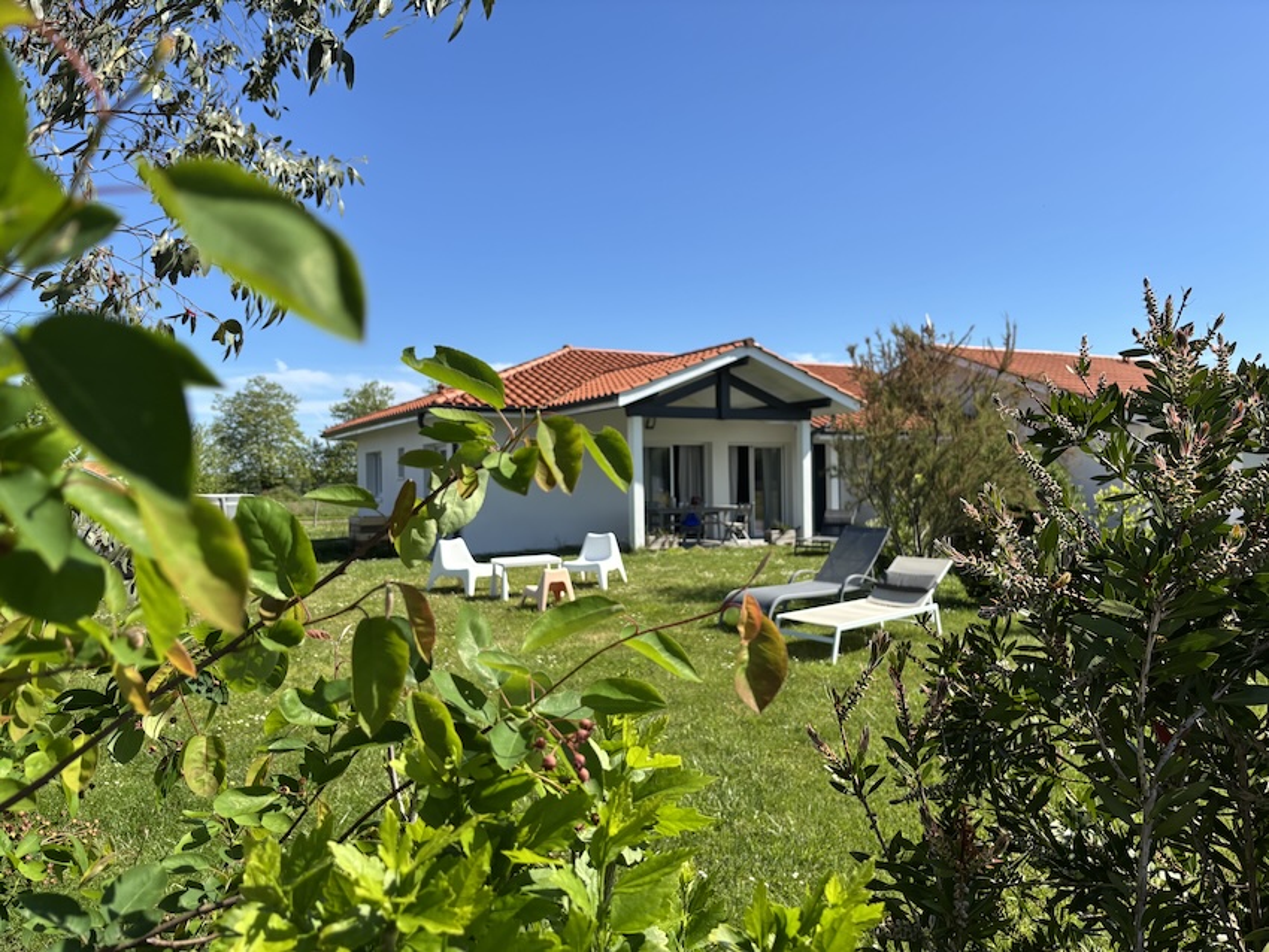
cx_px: 634
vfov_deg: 53.1
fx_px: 953
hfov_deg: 67.3
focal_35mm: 26
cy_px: 476
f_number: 1.6
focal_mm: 5.96
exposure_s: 1/2710
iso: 50
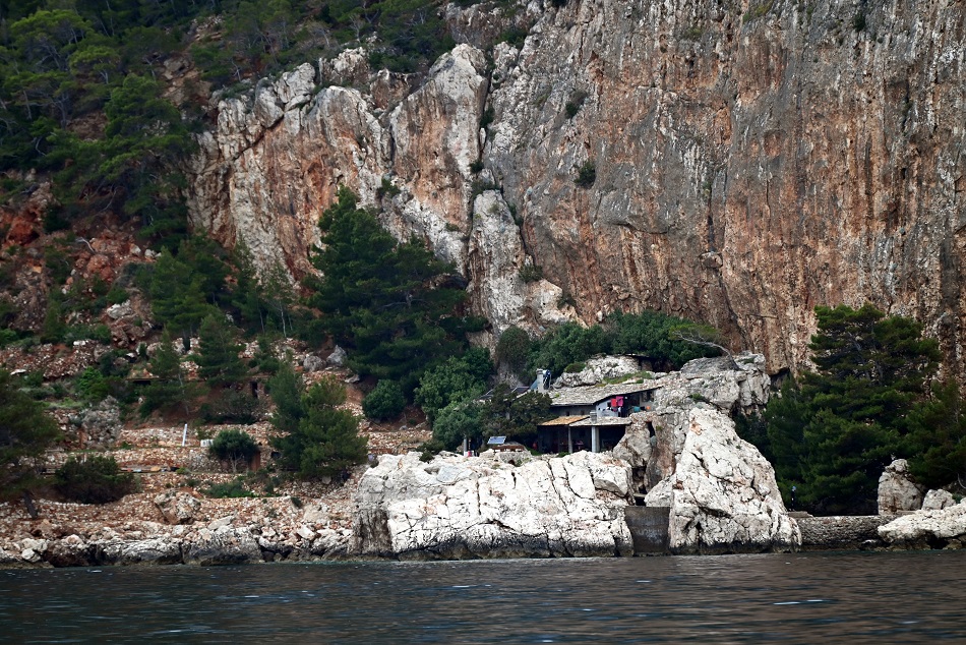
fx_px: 7247
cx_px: 483
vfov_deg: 5.1
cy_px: 322
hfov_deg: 7.6
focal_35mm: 270
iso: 450
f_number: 5.6
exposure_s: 1/500
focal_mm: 270
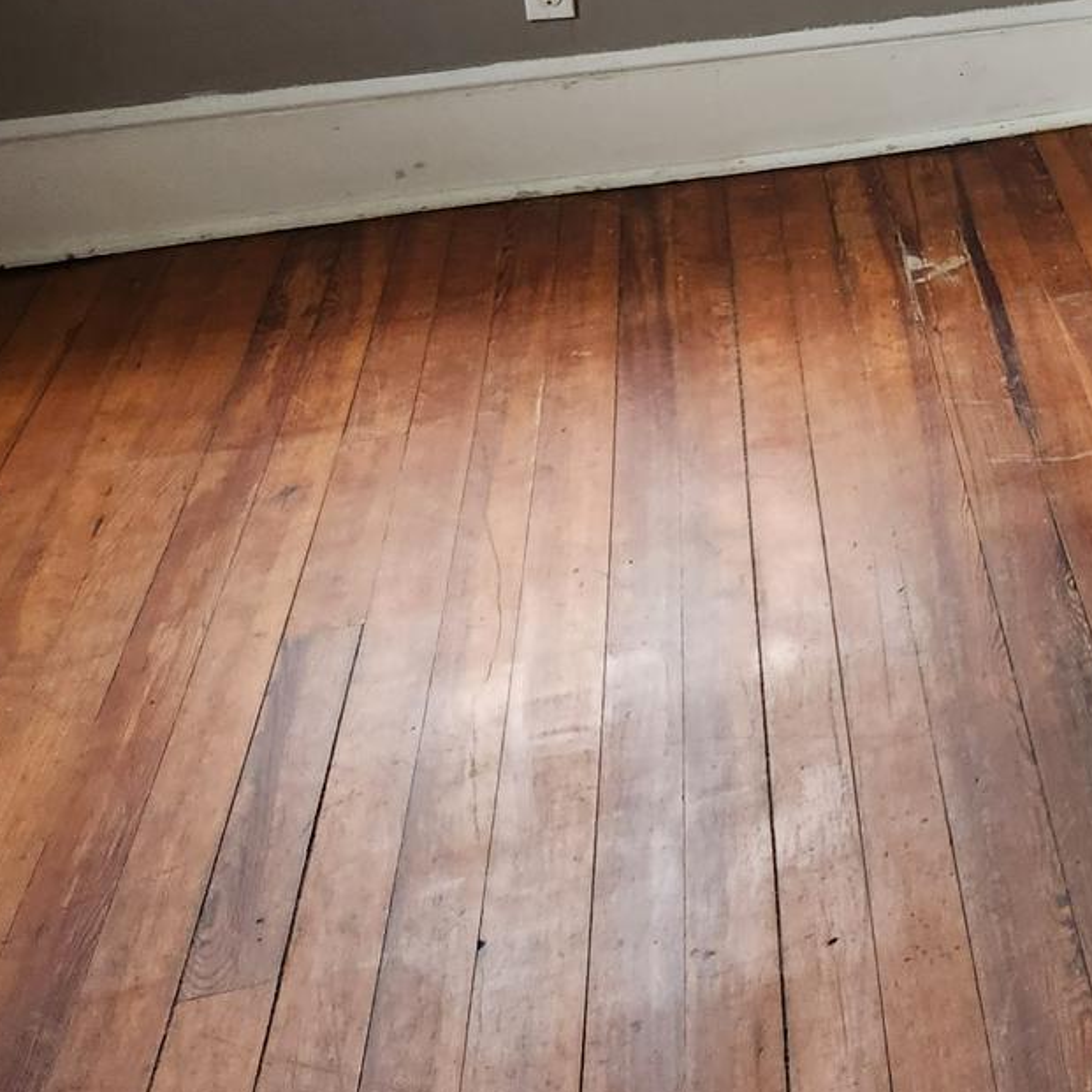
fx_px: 2391
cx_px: 1704
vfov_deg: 24.7
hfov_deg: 21.1
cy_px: 33
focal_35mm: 67
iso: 125
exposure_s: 1/180
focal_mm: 5.4
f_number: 1.8
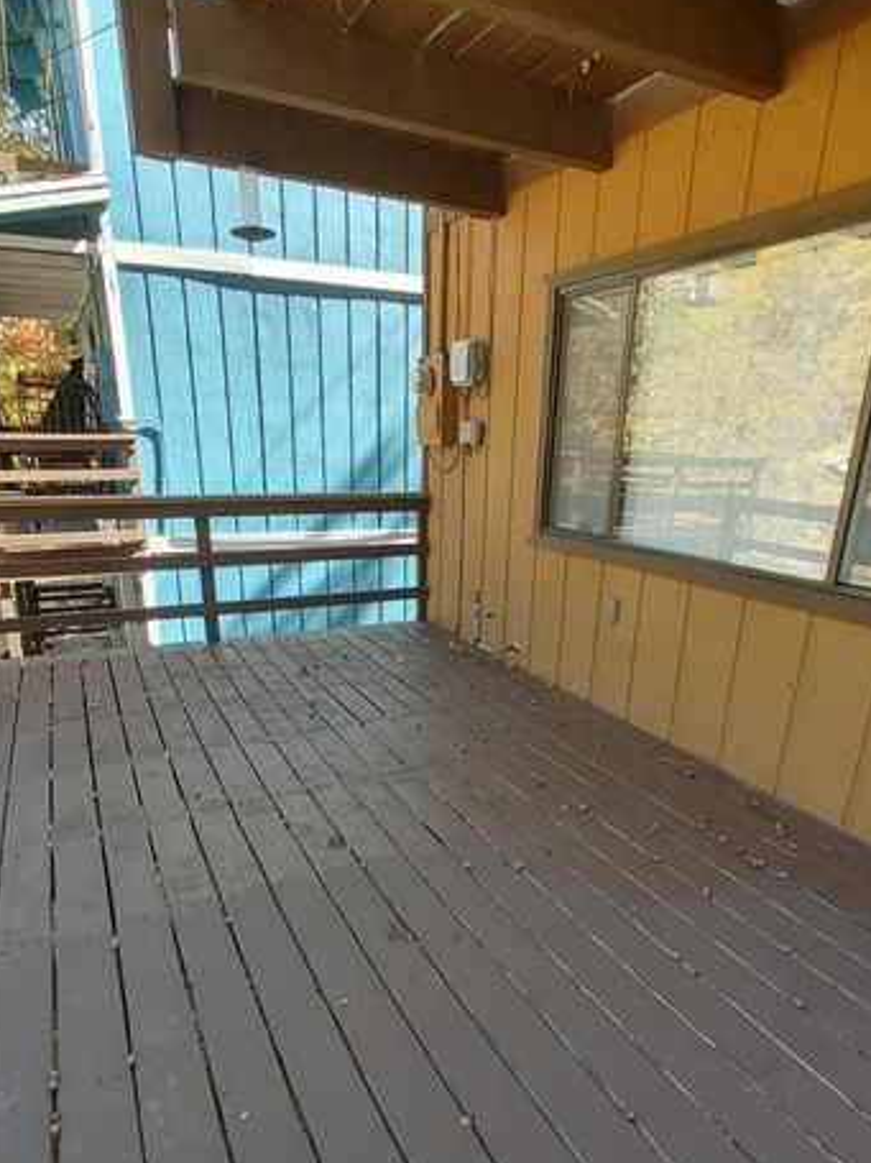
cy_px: 697
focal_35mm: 22
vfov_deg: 75.6
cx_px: 455
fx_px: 738
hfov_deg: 61.0
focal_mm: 1.78
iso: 100
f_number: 1.9
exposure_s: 1/120
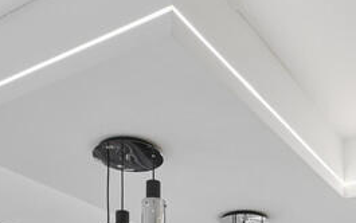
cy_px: 397
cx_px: 238
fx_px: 534
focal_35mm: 55
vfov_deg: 18.6
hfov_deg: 36.5
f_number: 8
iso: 400
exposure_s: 1/4
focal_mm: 14
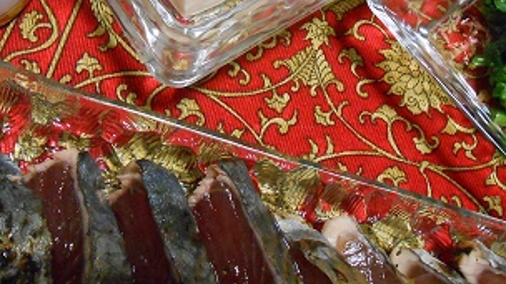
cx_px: 222
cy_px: 71
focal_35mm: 43
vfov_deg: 27.3
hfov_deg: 47.3
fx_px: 577
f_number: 3.5
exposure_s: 1/10
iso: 800
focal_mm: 4.6
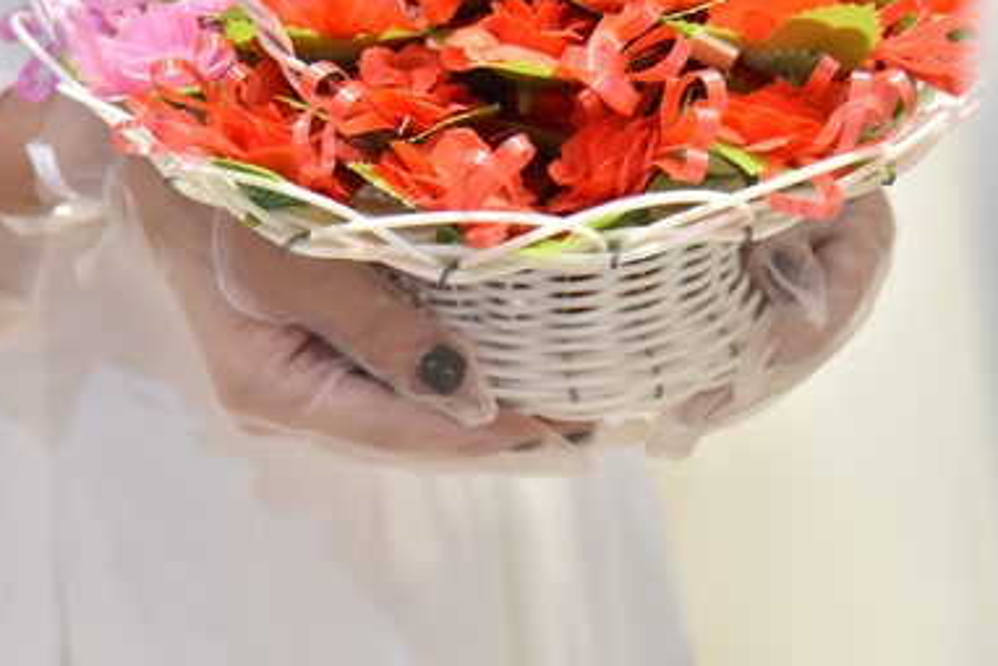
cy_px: 125
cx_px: 449
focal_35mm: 204
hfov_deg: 10.1
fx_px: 5657
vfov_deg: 6.7
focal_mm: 120
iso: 1250
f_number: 4
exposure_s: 1/100
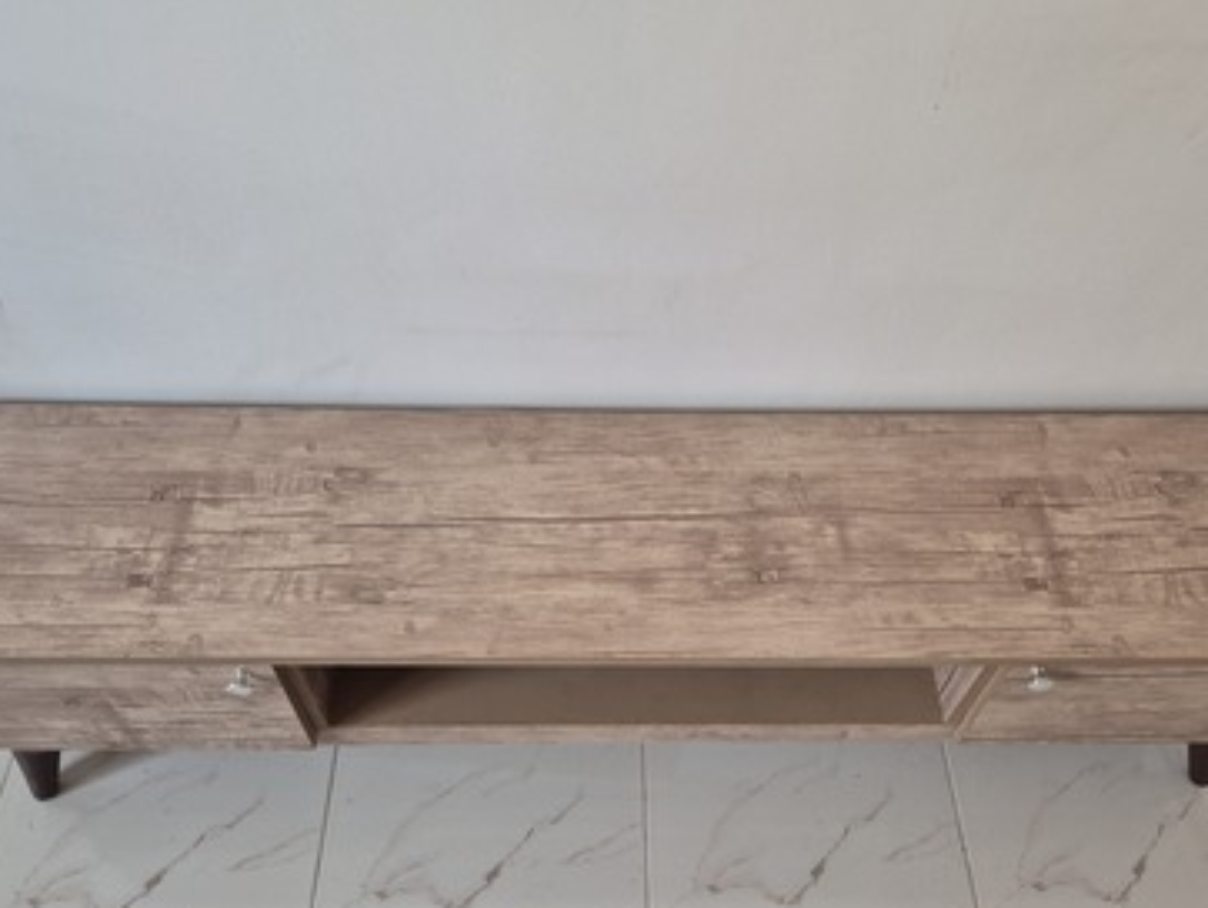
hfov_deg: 61.6
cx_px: 636
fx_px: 1013
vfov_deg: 47.8
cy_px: 569
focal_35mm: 29
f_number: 1.8
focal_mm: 5.4
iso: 320
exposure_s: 1/100
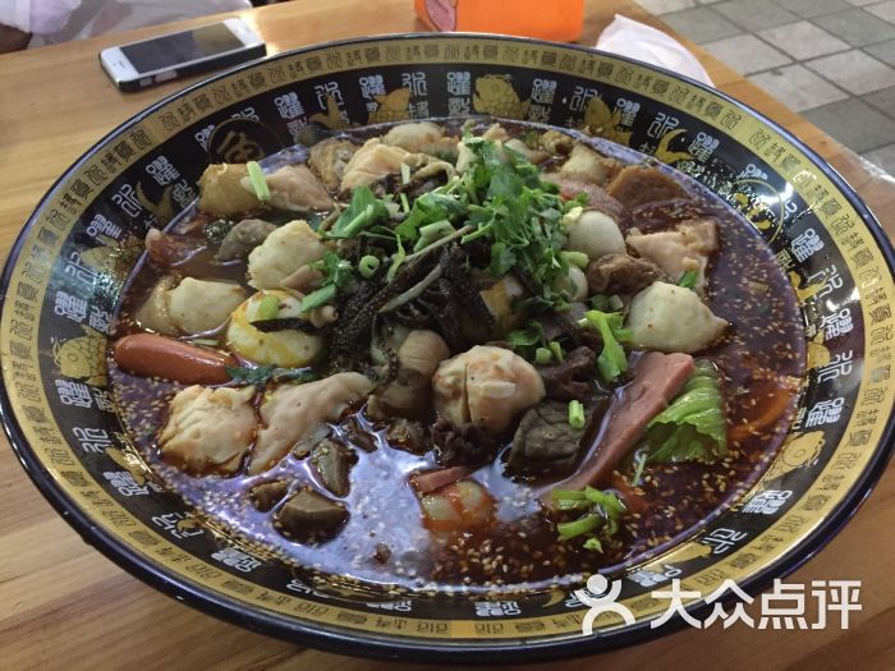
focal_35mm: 29
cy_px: 336
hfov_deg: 61.7
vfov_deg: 48.2
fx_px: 750
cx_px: 448
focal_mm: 4.15
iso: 500
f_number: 2.2
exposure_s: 1/17
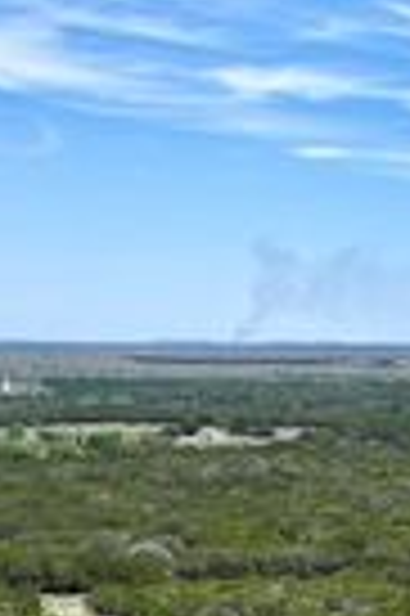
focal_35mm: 91
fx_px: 1558
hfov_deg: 11.9
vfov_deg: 21.2
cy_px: 695
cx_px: 1009
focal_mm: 12.29
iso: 110
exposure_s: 1/160
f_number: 2.8
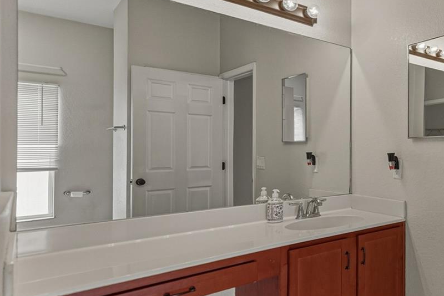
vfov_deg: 46.4
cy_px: 154
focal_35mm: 28
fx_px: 345
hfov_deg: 52.9
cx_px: 436
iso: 500
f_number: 2.8
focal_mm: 14
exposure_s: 1/1600
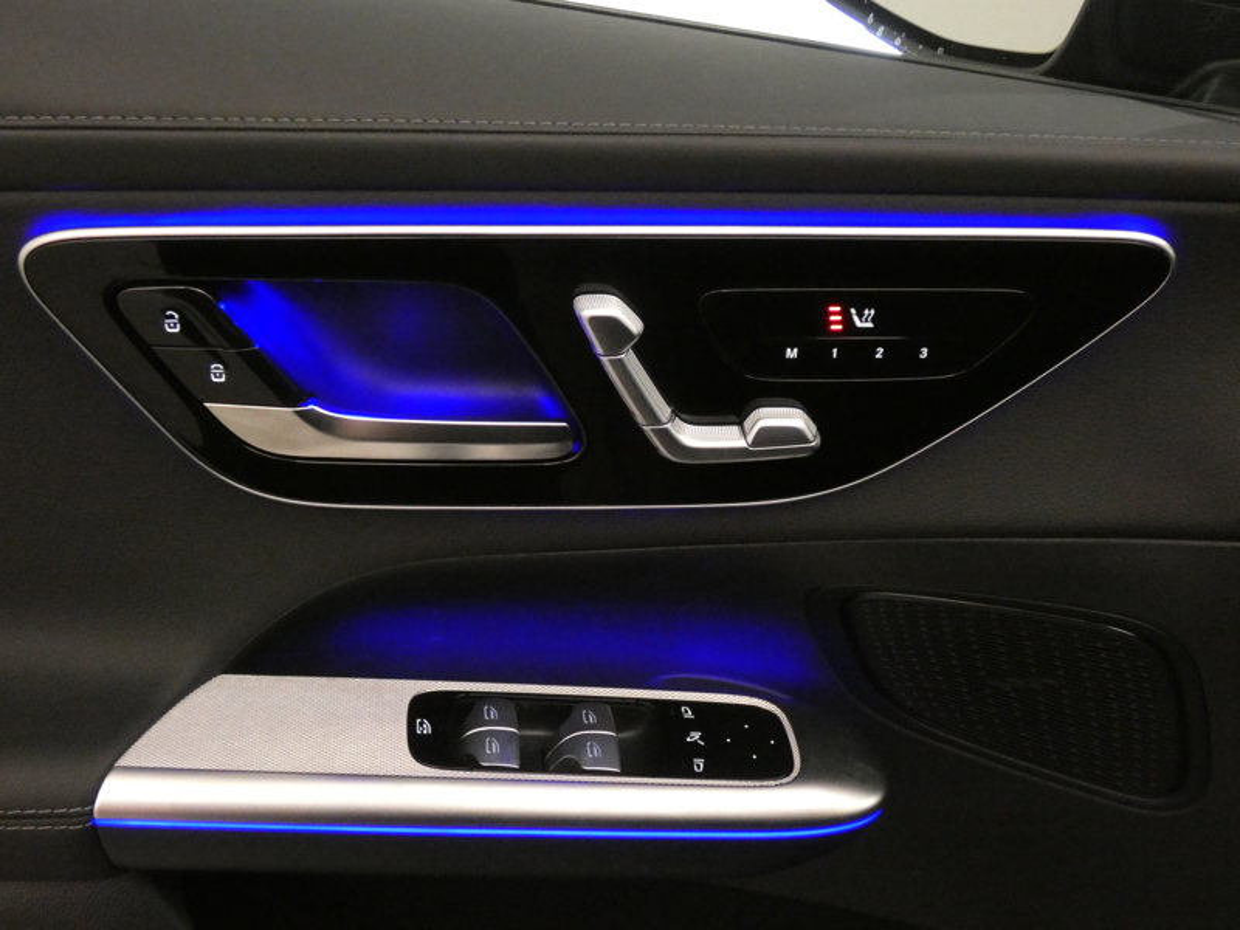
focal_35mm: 43
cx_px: 620
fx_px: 1540
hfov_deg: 43.9
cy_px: 465
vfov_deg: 33.6
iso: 1600
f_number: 3.7
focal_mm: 7.8
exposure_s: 1/15
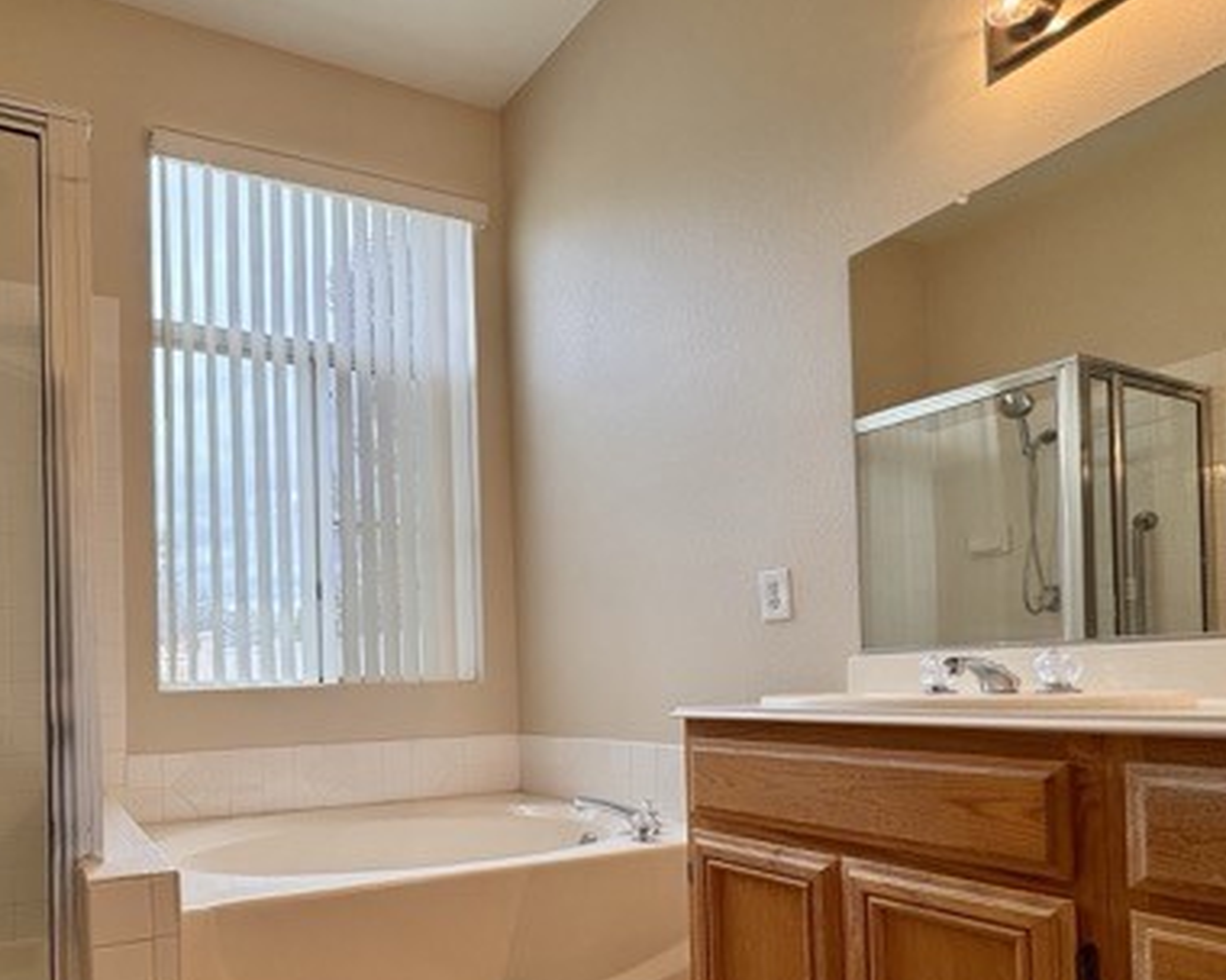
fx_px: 835
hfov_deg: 69.2
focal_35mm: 23
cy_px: 667
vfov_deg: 59.2
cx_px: 352
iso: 64
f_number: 2.2
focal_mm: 2.22
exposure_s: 1/120
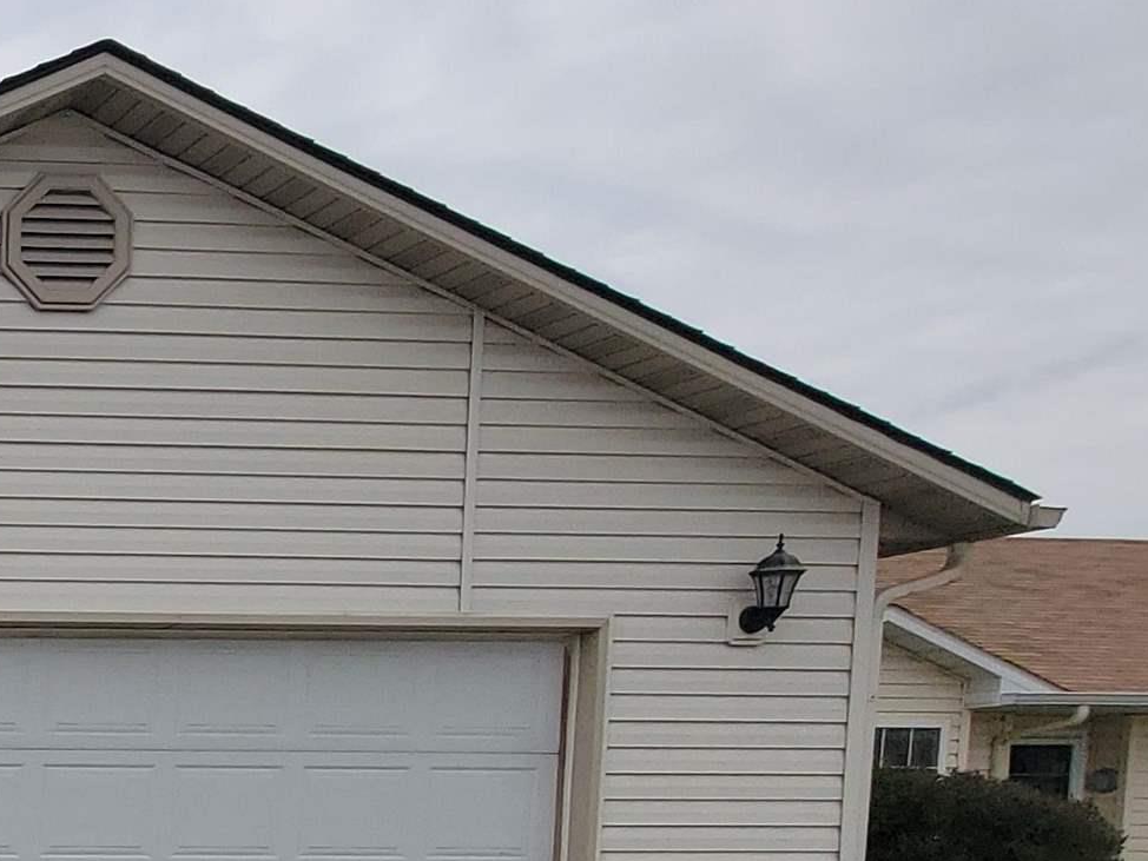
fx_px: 1360
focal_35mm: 41
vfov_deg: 31.6
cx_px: -639
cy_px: 920
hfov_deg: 27.6
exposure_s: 1/1775
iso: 50
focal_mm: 2.2
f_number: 2.2
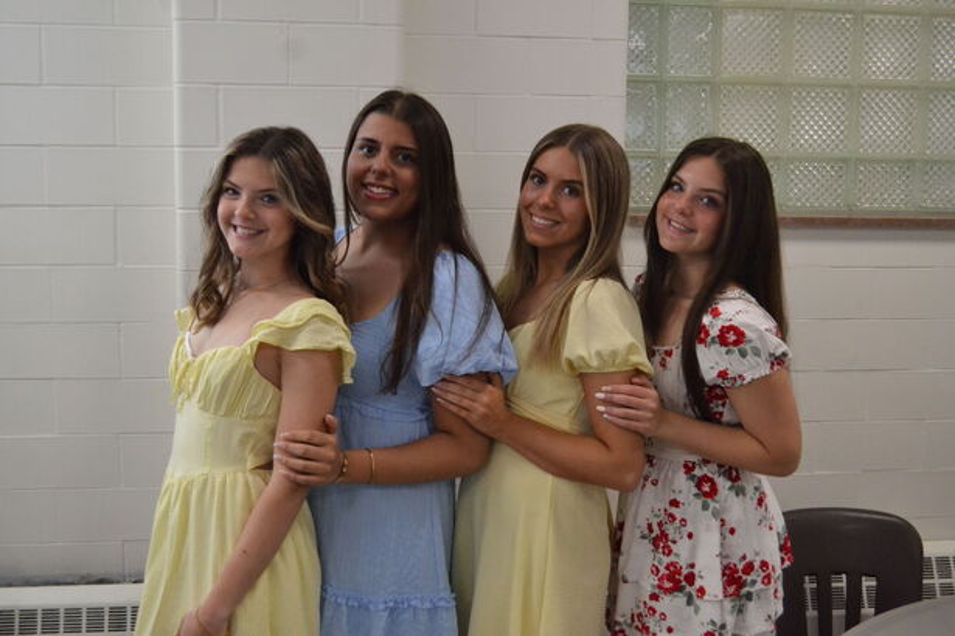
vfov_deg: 31.9
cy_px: 318
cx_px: 478
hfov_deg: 46.4
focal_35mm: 42
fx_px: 1114
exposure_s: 1/500
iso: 3200
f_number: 4.5
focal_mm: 28
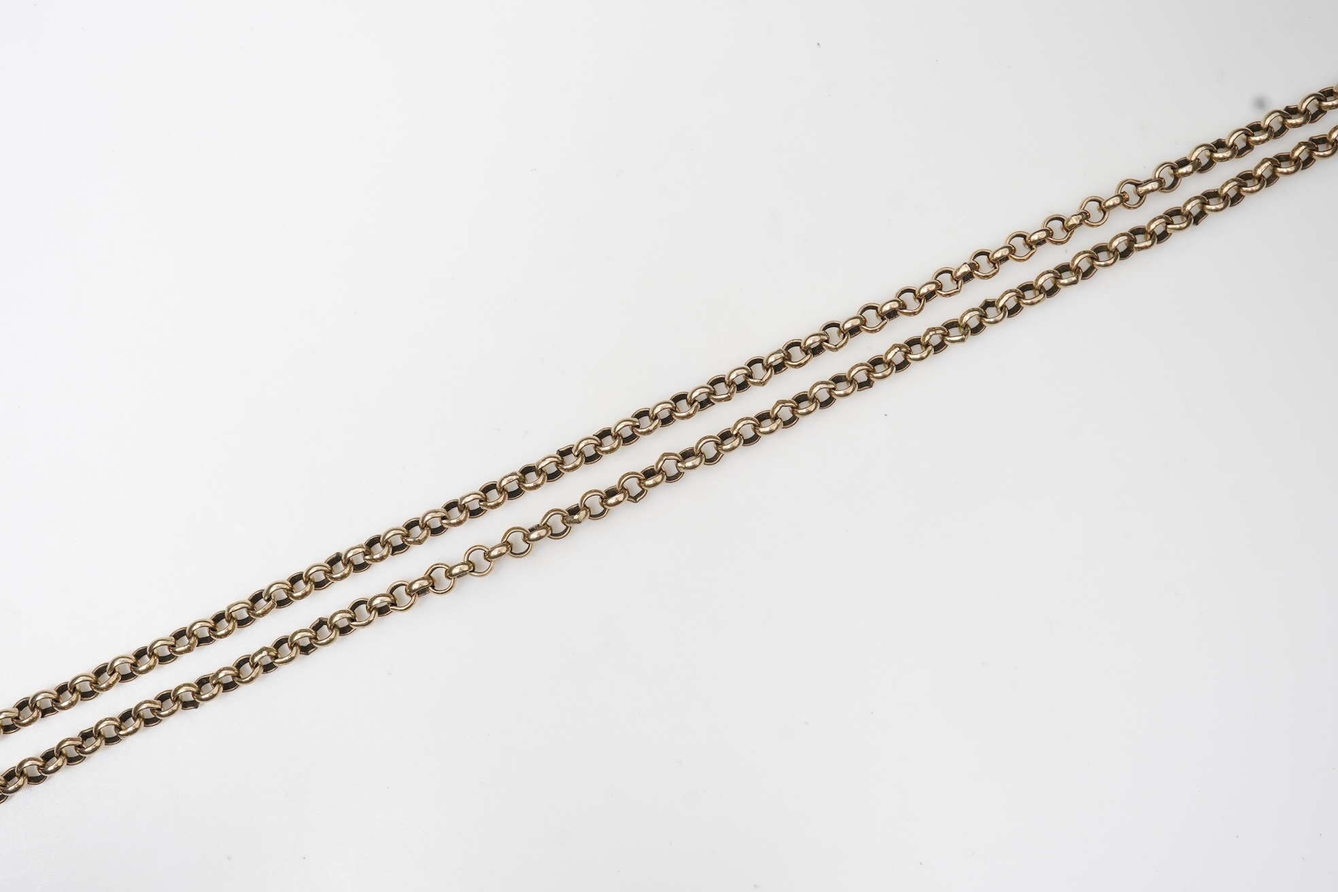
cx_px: 669
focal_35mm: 45
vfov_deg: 29.9
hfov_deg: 43.6
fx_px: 1672
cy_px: 446
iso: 400
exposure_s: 1/125
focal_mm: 30
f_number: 16
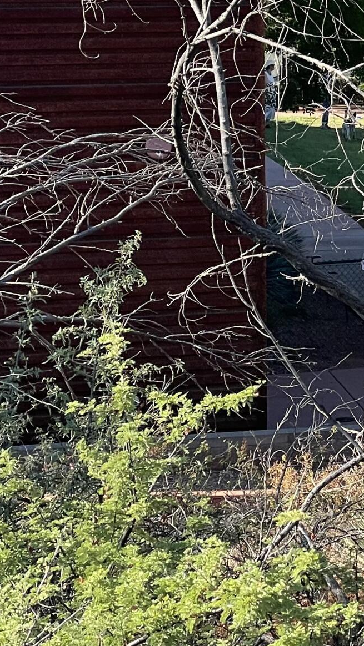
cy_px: 64
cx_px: 543
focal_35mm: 146
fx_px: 2504
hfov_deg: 8.1
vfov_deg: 14.6
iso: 25
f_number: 2
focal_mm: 6
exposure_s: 1/623
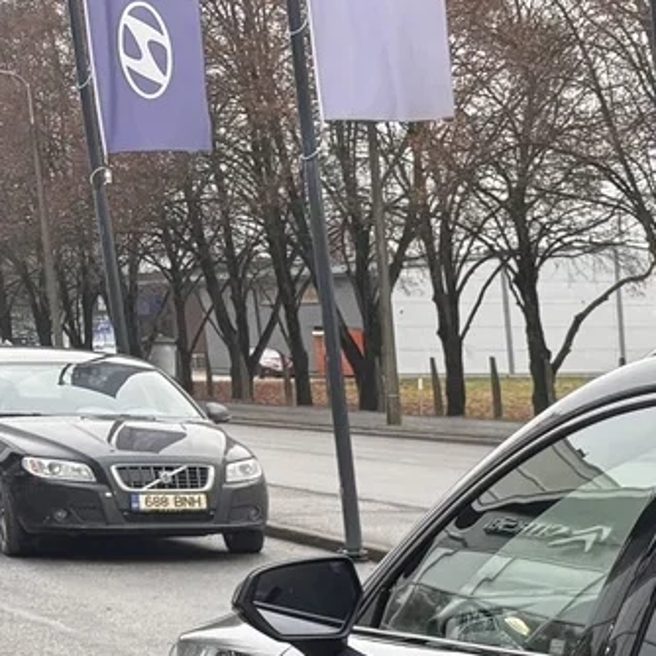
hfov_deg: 13.9
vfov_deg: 14.4
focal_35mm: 110
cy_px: 1082
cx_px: 1222
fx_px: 2358
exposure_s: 1/121
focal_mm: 5.96
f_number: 1.6
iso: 125
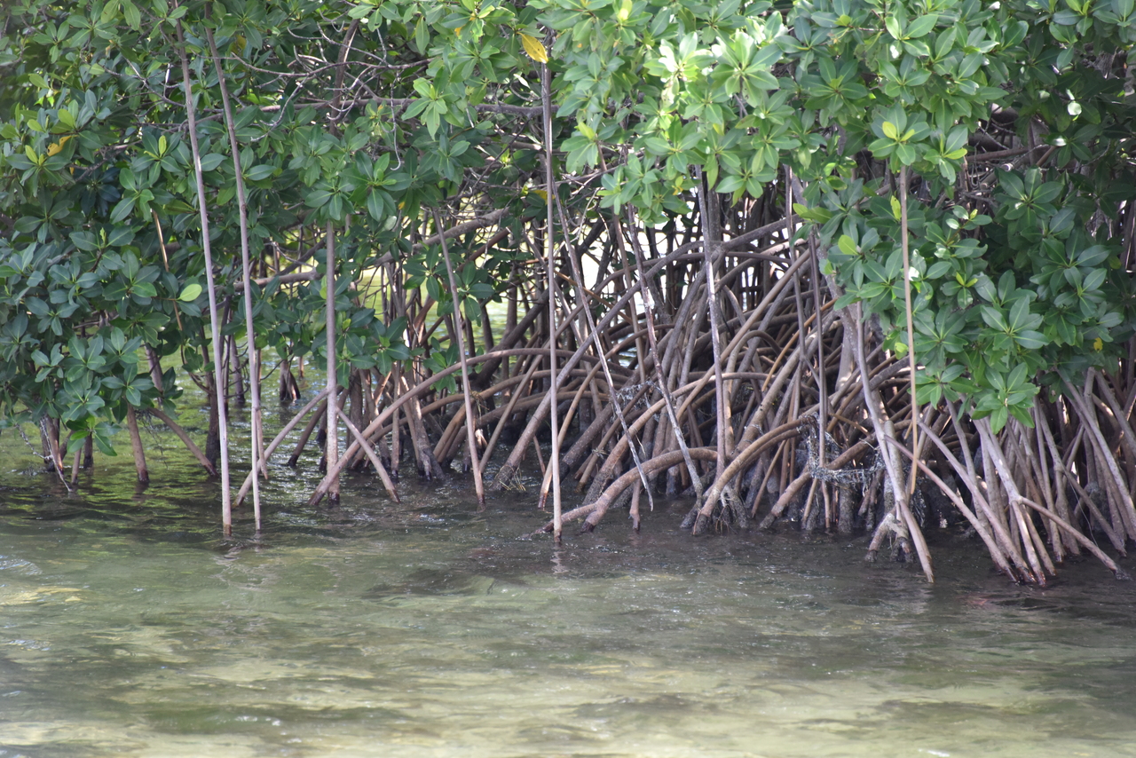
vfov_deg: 4.6
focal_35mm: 300
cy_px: 379
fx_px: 9468
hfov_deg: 6.9
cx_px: 568
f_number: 5.6
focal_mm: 300
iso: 2000
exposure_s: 1/640
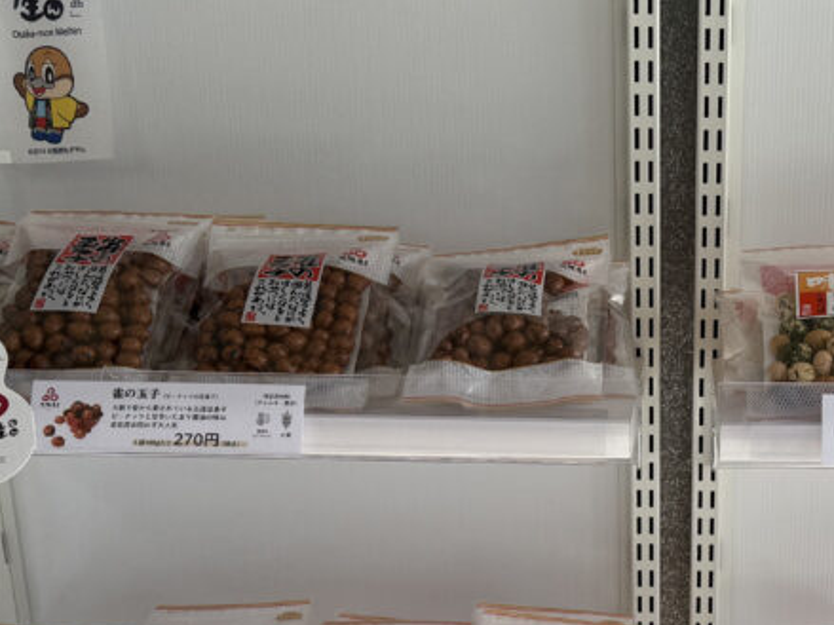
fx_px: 1349
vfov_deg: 25.1
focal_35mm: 56
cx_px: 684
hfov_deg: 33.2
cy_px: 589
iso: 80
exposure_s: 1/665
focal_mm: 6.76
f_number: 1.78
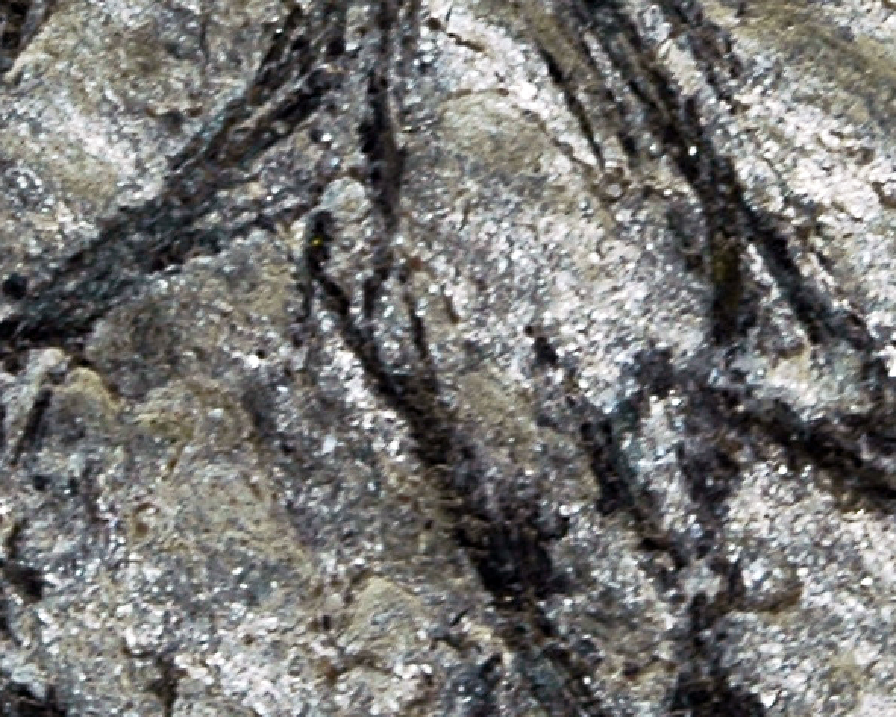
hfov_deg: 6.1
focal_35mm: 315
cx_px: 399
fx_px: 8355
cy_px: -291
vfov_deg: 4.9
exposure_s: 1/60
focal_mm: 44
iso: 200
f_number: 5.6
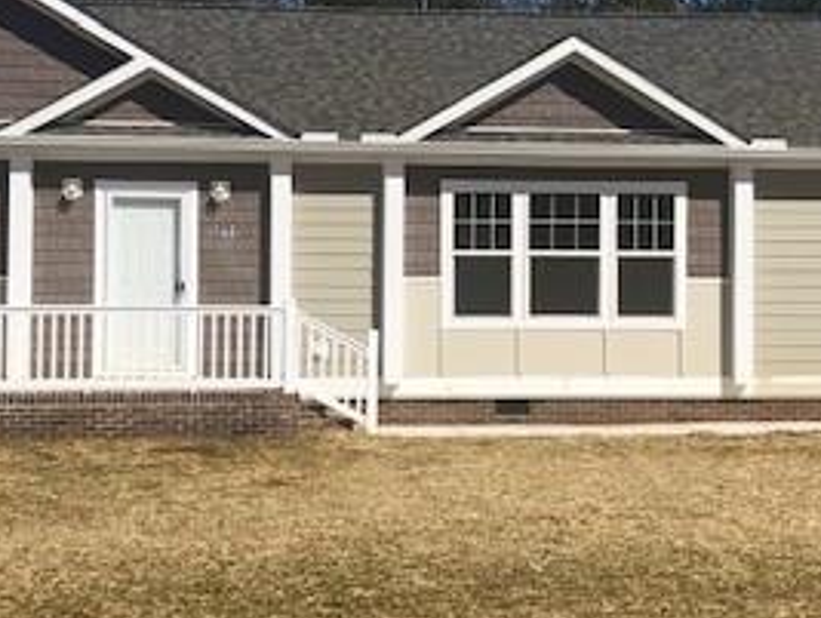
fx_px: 1591
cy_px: 274
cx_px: 378
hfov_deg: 28.9
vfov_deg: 22.0
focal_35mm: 67
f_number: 1.8
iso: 20
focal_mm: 4
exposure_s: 1/3247
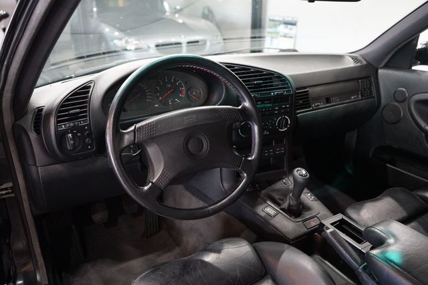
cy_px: 142
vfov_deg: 44.9
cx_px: 214
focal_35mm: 29
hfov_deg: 63.7
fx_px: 345
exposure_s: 1/60
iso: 10000
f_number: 3.5
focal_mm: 29
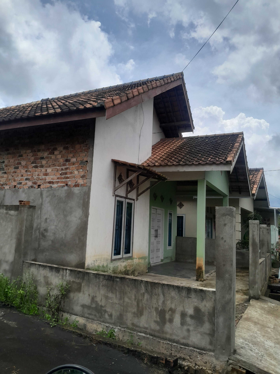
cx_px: 140
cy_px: 187
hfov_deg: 53.1
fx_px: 280
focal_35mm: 26
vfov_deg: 67.3
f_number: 1.8
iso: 40
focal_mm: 3.98
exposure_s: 1/833
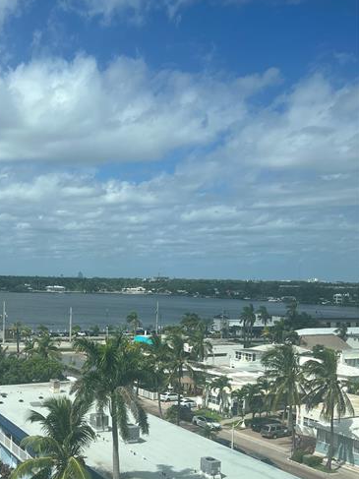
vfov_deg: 44.9
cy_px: 330
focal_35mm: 41
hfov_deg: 34.2
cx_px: 80
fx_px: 567
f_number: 1.5
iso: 50
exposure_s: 1/1808
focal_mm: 5.7
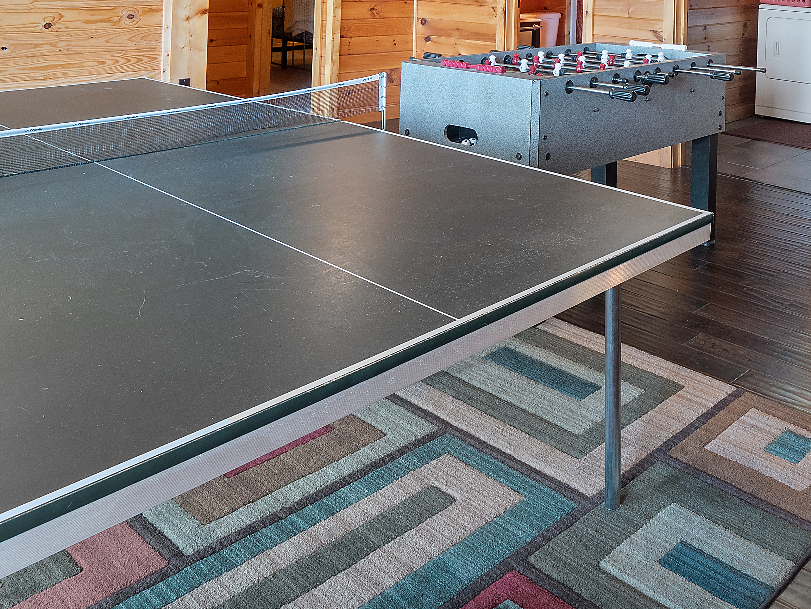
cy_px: -62
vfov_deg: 34.3
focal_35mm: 36
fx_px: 843
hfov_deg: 49.7
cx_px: 589
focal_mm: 8
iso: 200
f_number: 5.6
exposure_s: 1/3
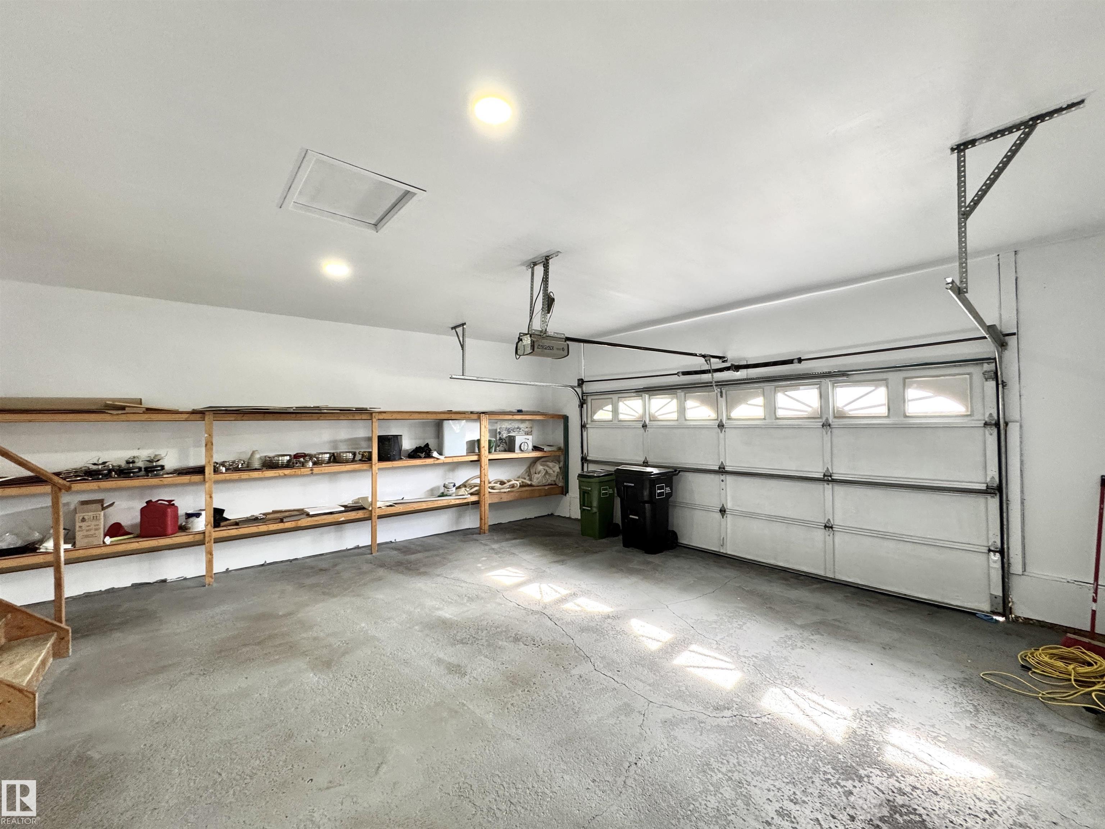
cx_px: 552
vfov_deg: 85.7
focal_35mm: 14
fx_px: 447
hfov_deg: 102.1
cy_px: 414
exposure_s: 1/60
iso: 200
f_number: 2.2
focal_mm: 2.22
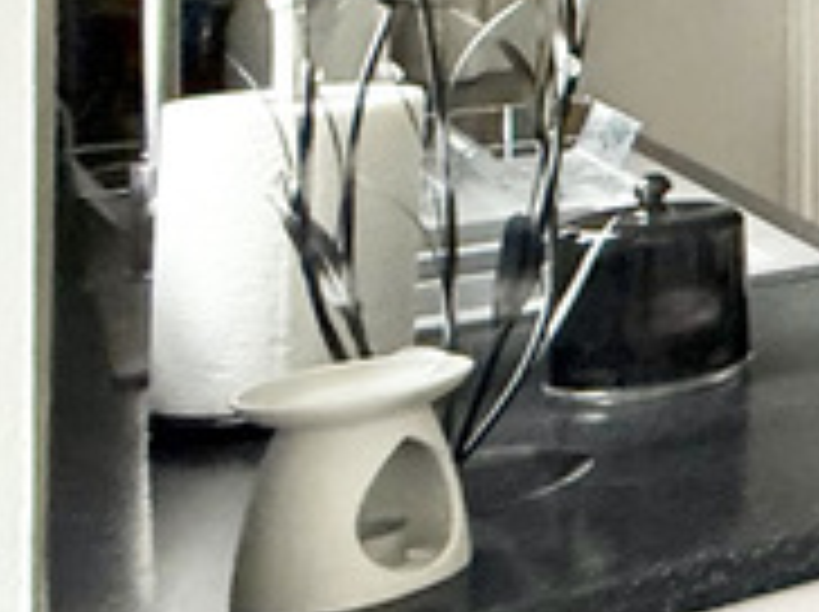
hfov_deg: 14.2
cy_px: -171
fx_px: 1749
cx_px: 2079
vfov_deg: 18.5
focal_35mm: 74
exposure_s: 1/60
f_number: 2.2
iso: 400
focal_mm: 2.22
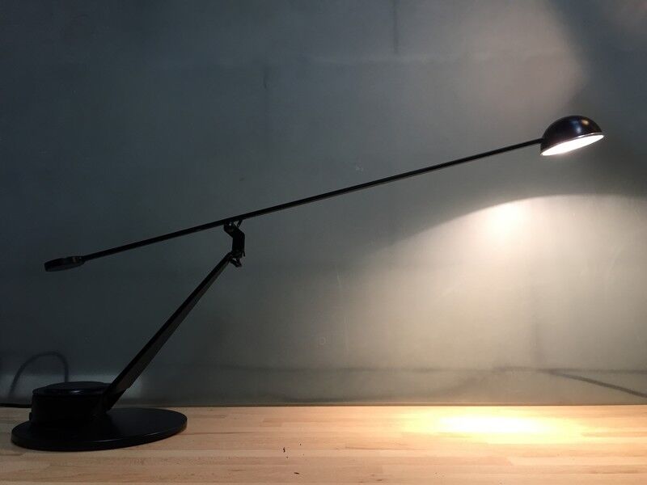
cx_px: 324
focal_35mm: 29
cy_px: 242
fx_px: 542
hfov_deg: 61.7
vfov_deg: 48.2
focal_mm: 4.15
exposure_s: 1/33
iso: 50
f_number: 2.2
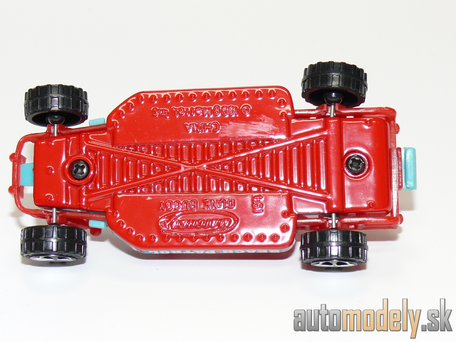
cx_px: 228
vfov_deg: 14.5
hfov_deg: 19.3
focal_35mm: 102
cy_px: 171
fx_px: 1344
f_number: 4
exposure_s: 1/30
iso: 100
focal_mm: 13.3
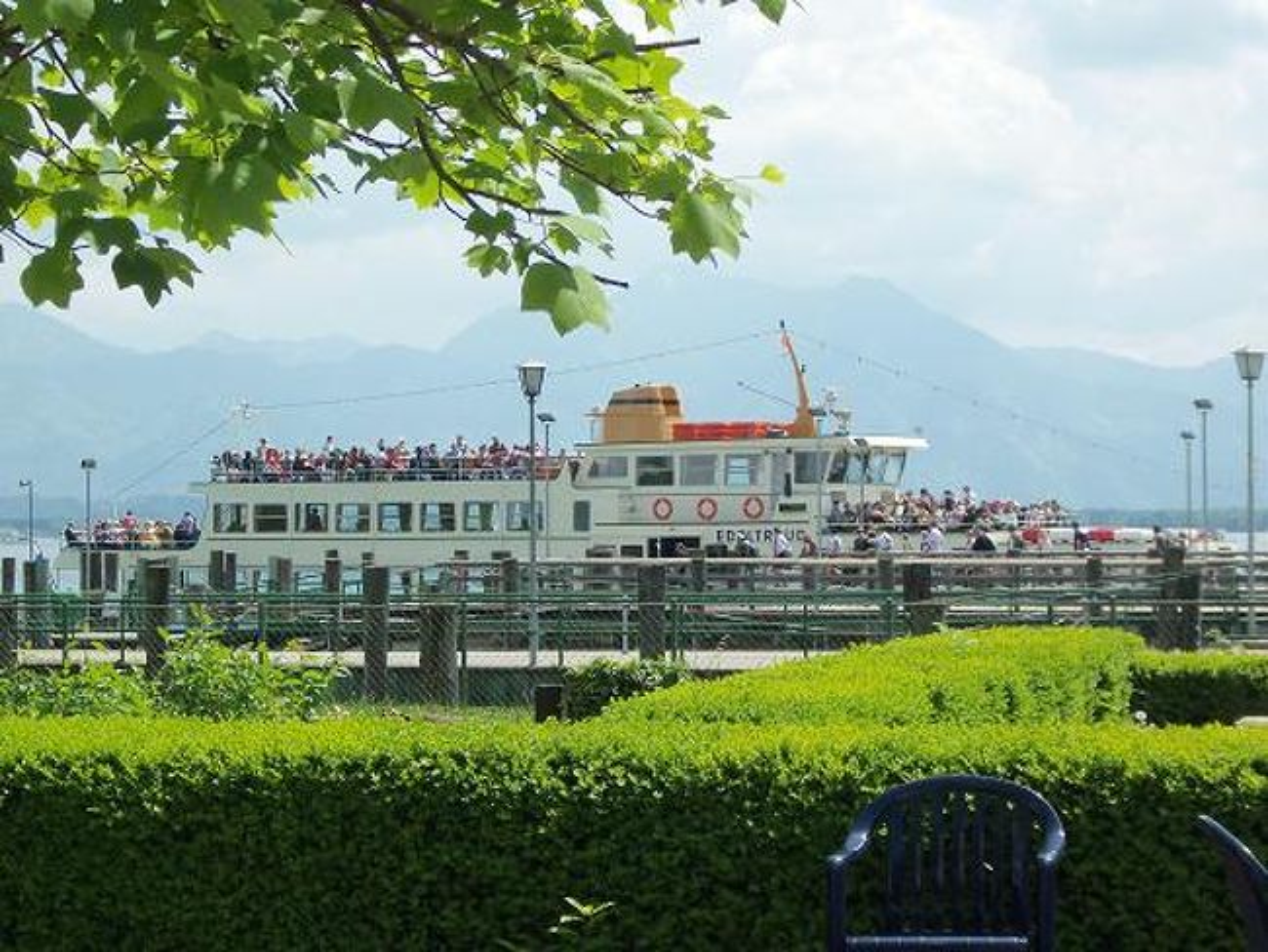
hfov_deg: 19.3
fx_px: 3738
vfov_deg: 14.5
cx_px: 634
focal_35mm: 102
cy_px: 476
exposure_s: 1/400
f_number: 5.2
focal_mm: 17.1
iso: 80
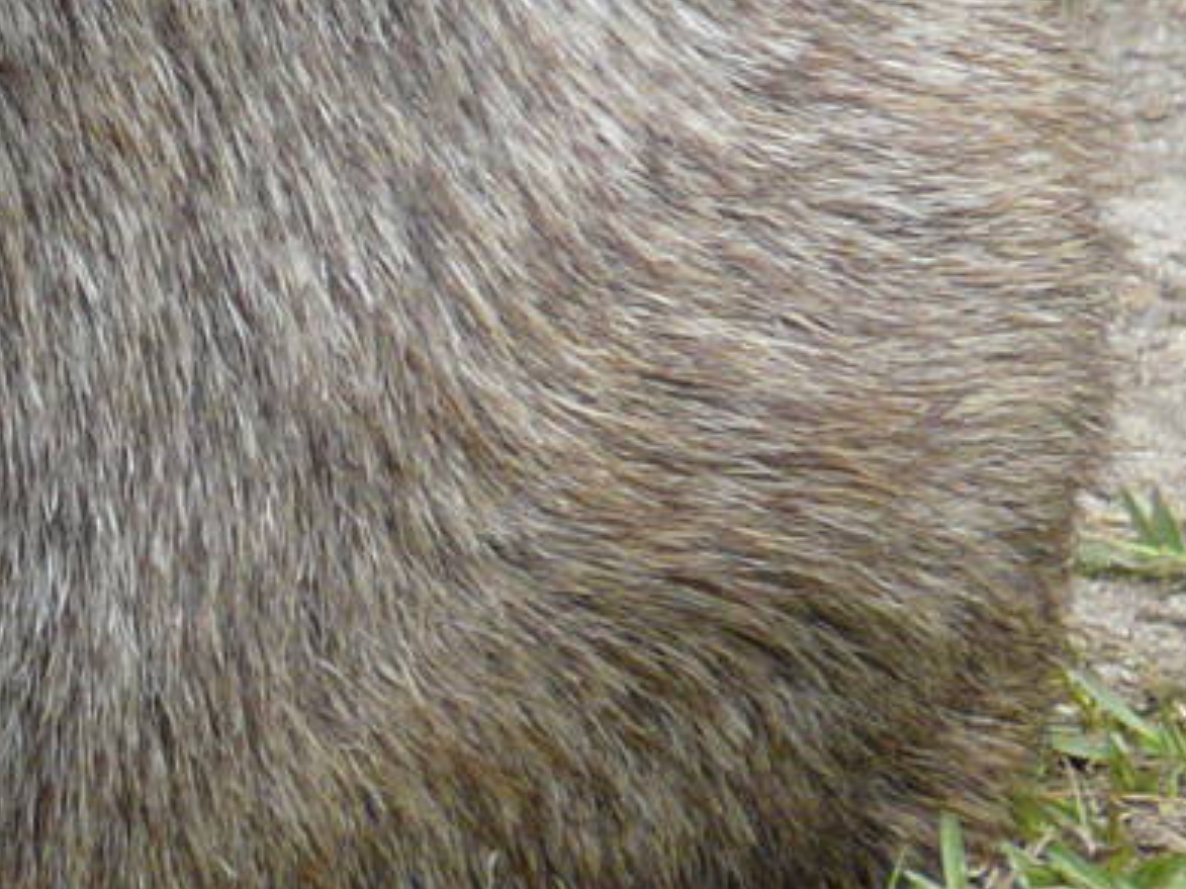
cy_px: -3
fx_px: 43293
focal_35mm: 1264
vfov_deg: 1.2
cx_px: -1074
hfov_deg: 1.6
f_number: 3.6
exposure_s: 1/200
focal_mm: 50.7
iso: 200
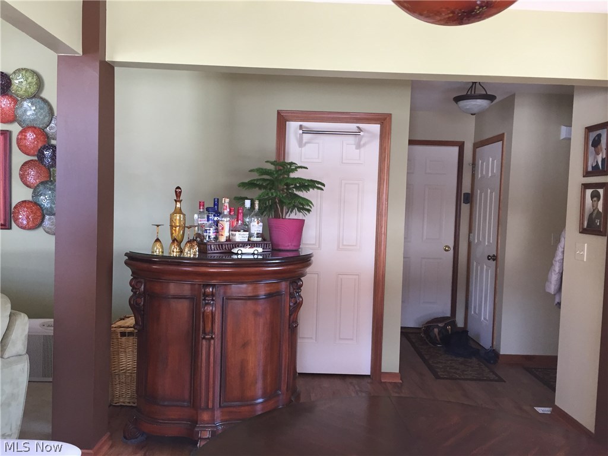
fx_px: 509
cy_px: 228
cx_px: 304
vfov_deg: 48.2
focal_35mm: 29
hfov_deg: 61.7
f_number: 2.2
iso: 50
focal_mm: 4.15
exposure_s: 1/30
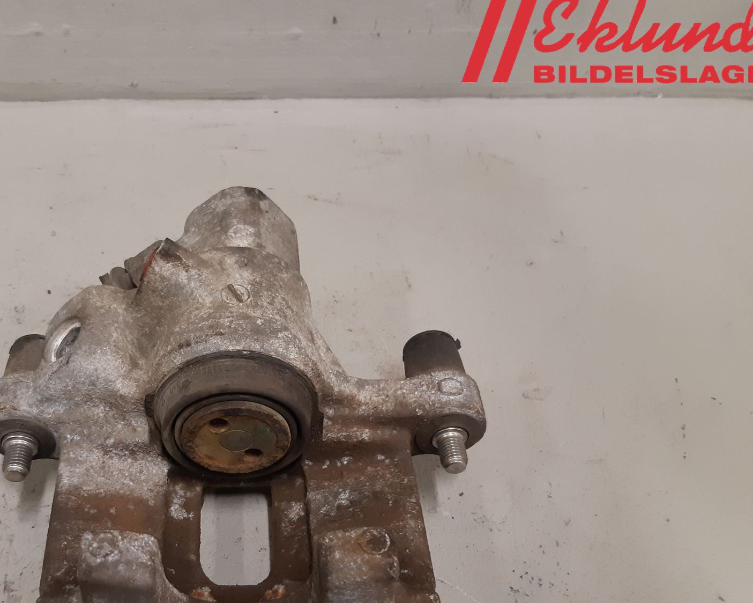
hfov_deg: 48.1
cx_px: 242
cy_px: 404
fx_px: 825
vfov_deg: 39.6
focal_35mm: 37
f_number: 1.7
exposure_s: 1/50
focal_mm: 3.93
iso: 200
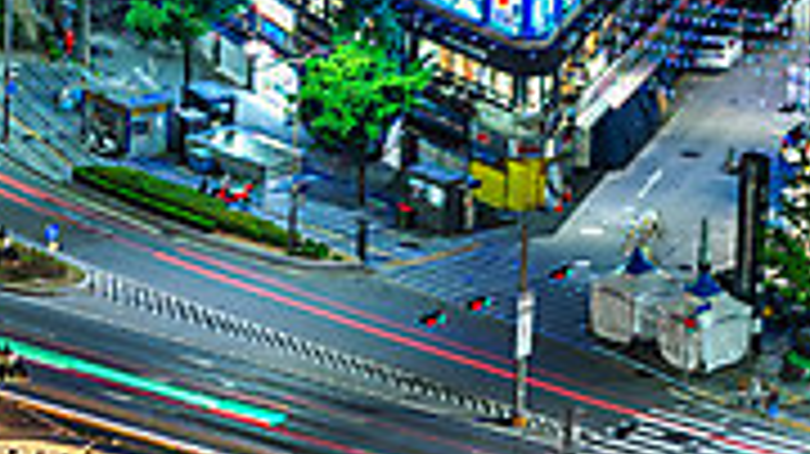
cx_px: -88
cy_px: 548
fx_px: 6375
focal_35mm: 297
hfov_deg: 7.2
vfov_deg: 4.1
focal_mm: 85
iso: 100
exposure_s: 8
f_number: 10
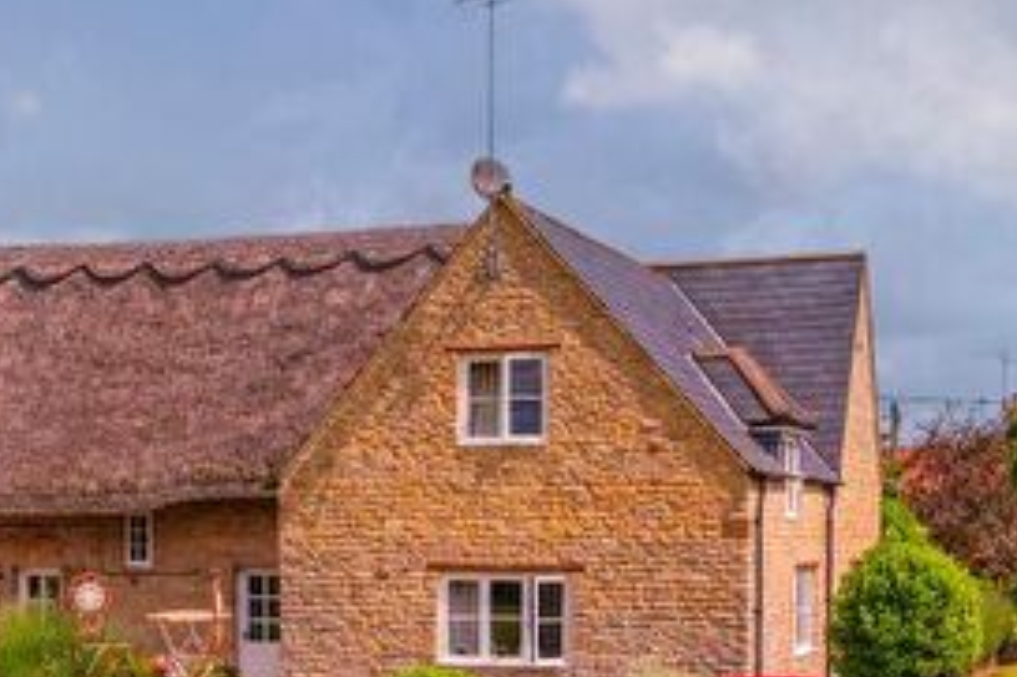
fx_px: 2033
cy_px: 602
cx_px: 303
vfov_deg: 18.6
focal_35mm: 72
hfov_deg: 27.8
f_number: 5.6
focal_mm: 28
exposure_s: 1/1250
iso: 100
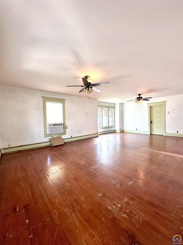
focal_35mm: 14
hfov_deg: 85.7
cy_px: 122
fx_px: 99
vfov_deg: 102.1
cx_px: 92
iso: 250
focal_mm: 2.22
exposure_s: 1/120
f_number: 2.2
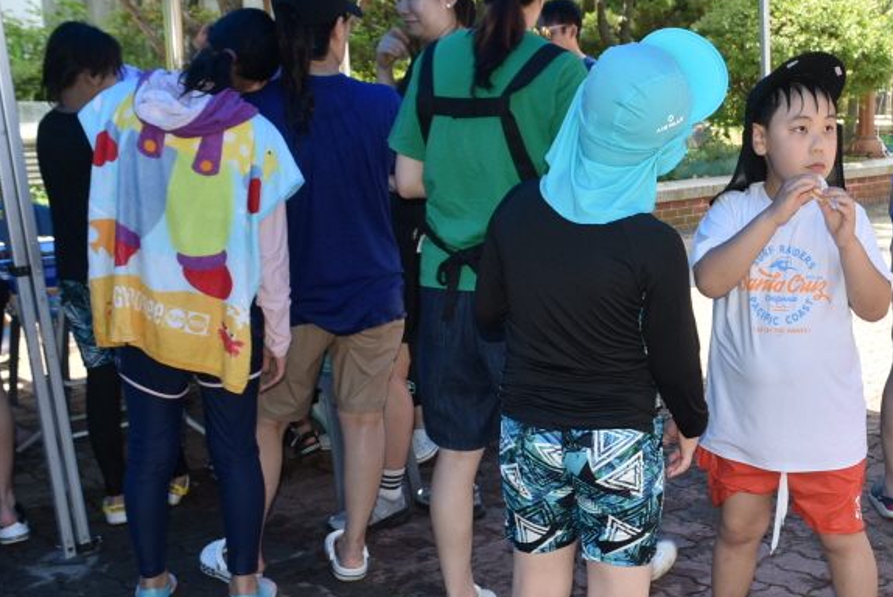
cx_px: 669
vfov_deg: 28.5
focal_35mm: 47
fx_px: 1167
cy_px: 406
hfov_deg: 40.7
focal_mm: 18
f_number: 5.6
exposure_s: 1/125
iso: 200
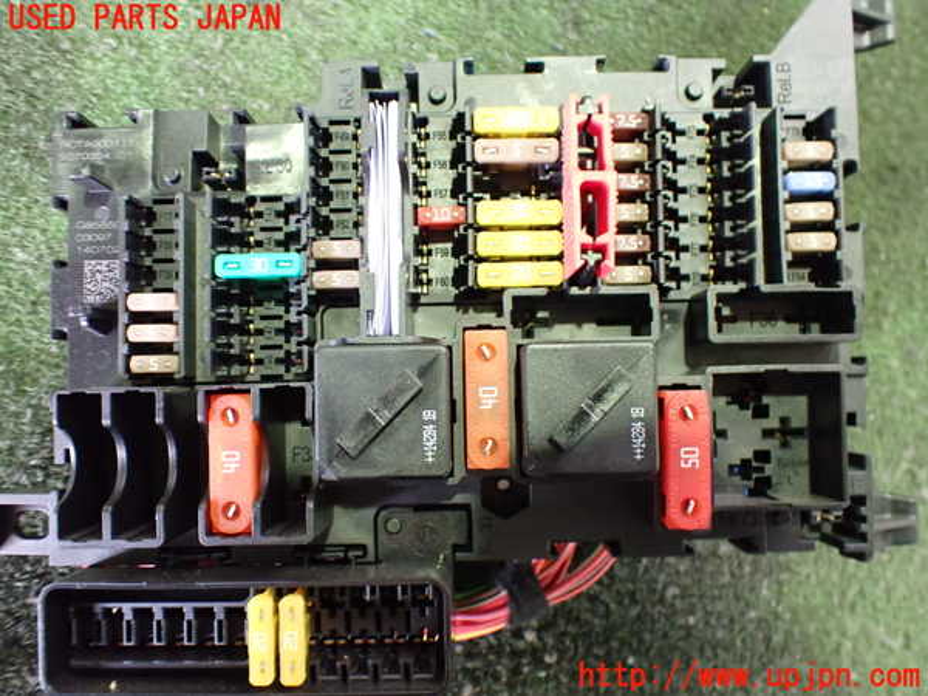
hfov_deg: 60.0
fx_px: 804
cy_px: 348
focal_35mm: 30
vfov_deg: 46.8
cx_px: 464
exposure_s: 1/30
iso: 1000
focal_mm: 5.4
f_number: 2.3
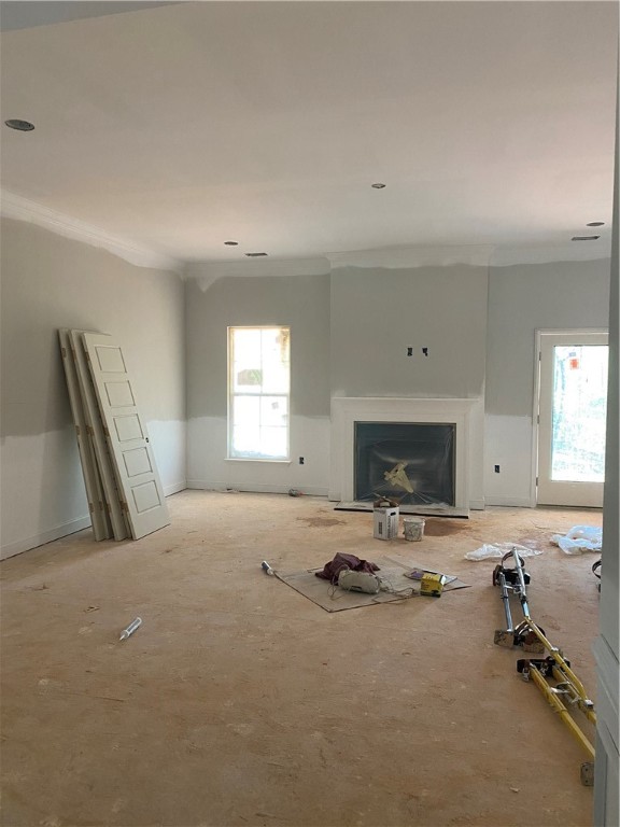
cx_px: 310
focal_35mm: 26
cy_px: 414
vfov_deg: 67.3
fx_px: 621
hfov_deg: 53.1
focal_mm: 4.25
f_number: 1.8
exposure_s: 1/60
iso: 250
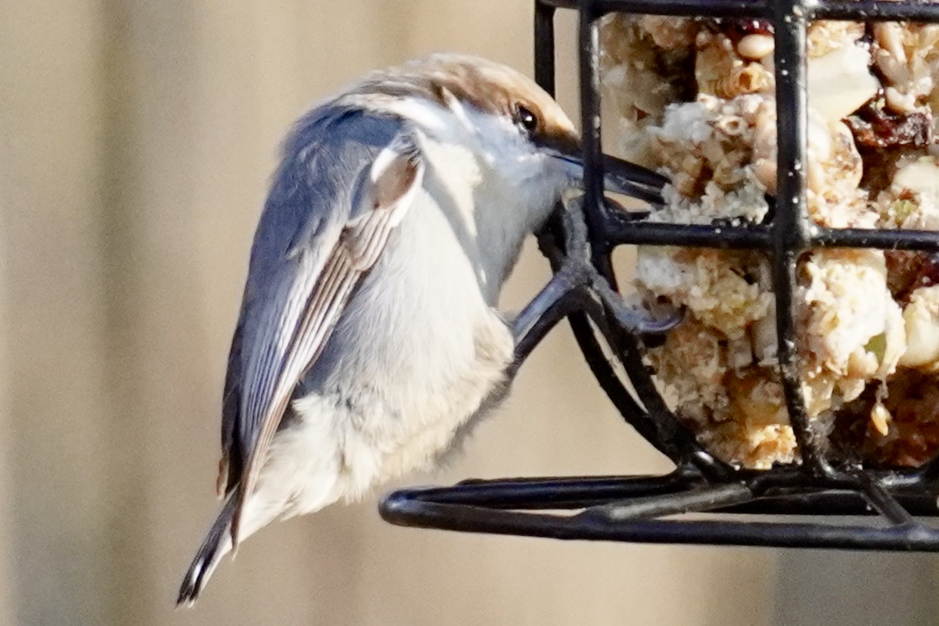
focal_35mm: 470
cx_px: 470
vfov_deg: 2.9
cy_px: 313
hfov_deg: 4.4
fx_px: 12244
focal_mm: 313
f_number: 6.3
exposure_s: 1/1000
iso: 2500
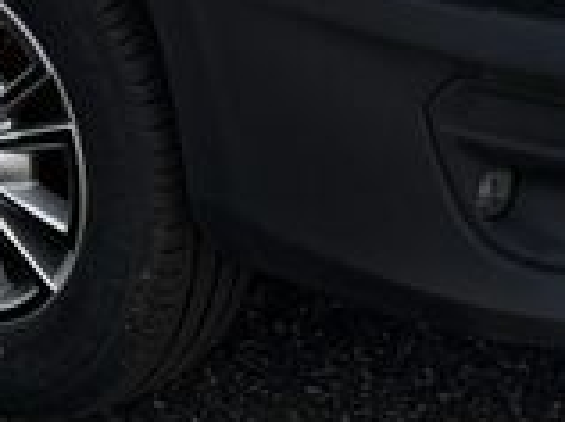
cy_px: -694
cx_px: -361
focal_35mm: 169
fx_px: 2754
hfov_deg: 11.1
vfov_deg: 7.9
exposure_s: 1/3448
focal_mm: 5.96
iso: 50
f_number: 1.6
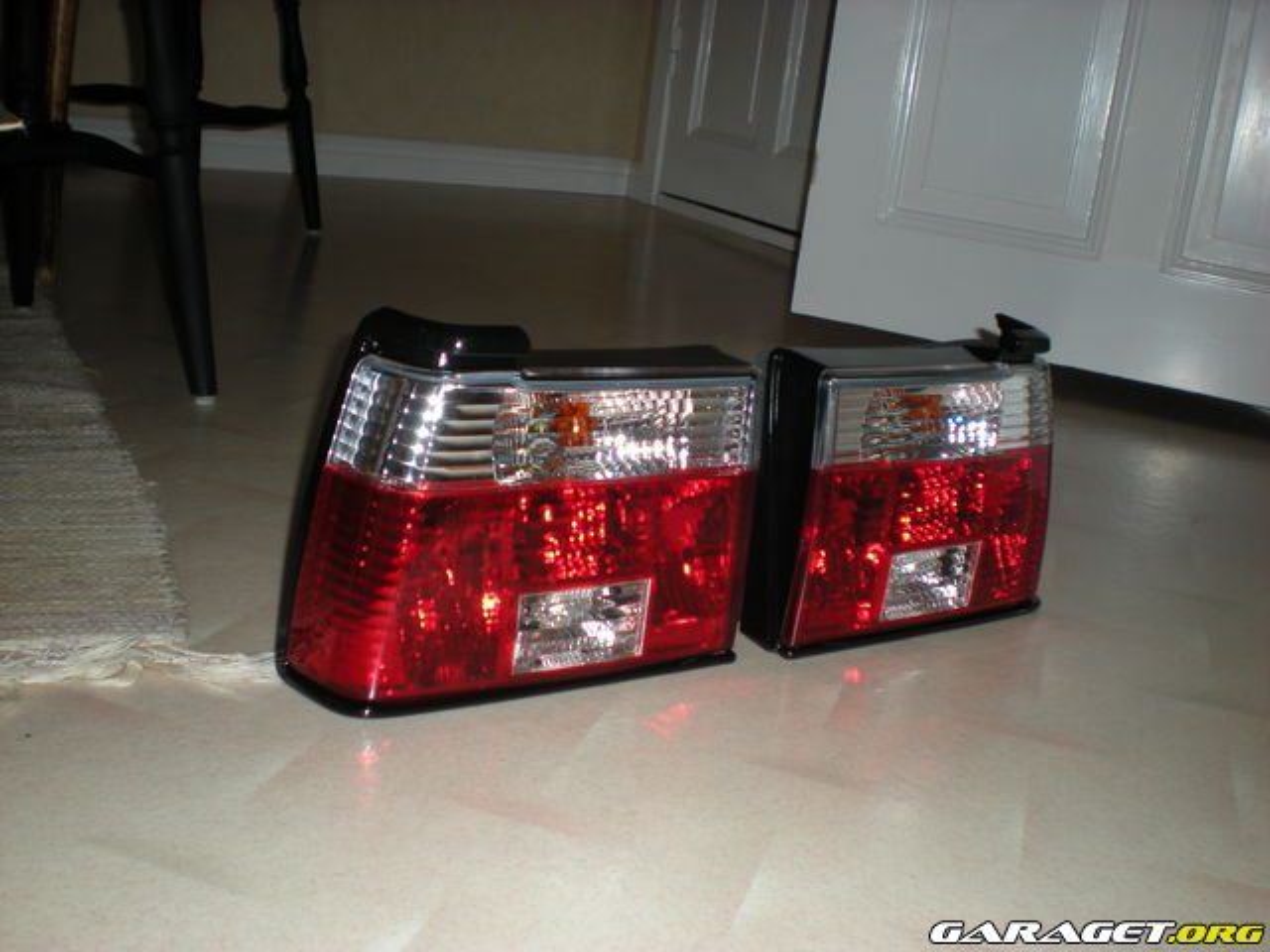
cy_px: 476
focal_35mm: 38
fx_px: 1394
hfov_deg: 49.0
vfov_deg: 37.7
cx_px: 635
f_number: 3.1
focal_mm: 6.3
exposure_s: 1/60
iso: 64
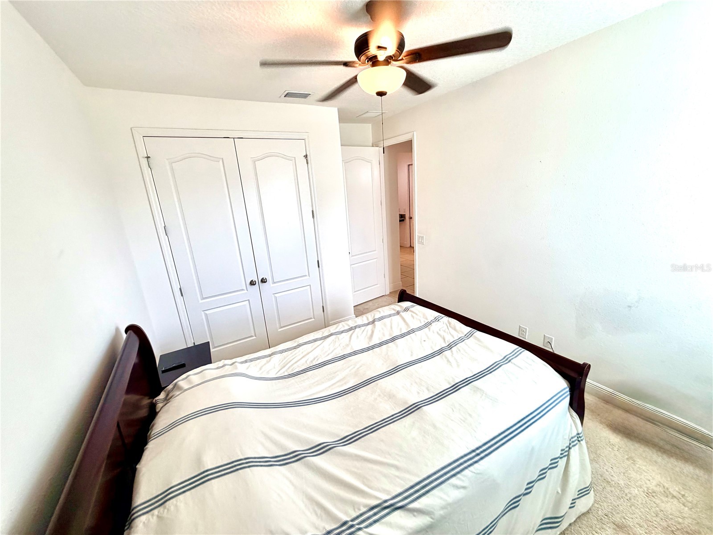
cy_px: 268
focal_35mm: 14
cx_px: 356
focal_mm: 2.22
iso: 100
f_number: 2.2
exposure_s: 1/120
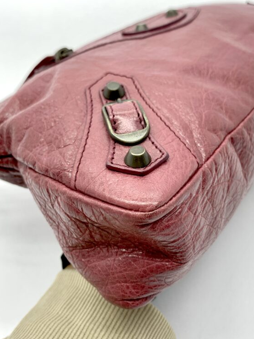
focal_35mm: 36
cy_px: 150
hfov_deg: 39.6
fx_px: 352
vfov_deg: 51.2
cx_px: 146
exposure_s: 1/100
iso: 80
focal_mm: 4.25
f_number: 1.8
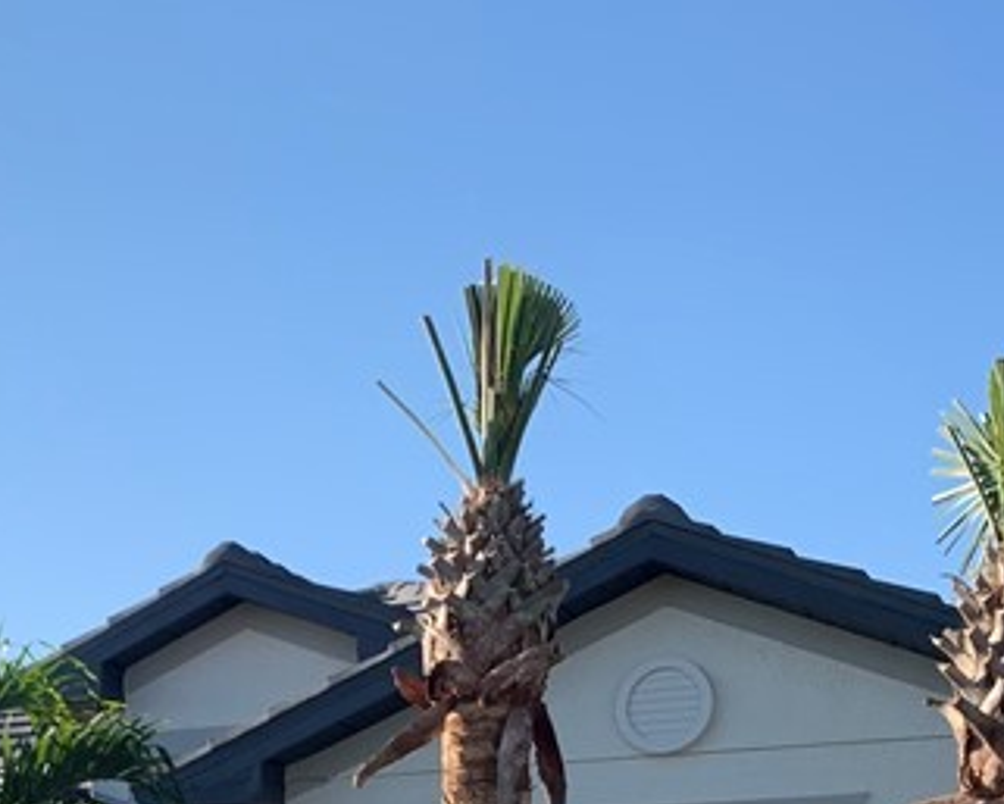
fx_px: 2408
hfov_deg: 22.9
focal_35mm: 81
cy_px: 1139
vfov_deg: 17.4
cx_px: 81
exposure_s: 1/1748
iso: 25
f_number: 1.8
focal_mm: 4.25
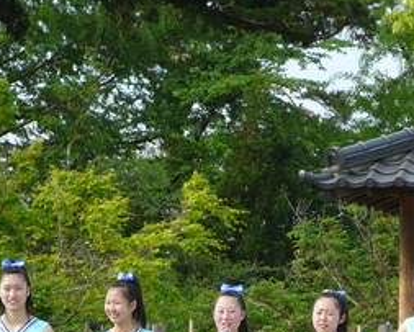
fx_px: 5079
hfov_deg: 4.7
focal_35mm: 414
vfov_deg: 3.7
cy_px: 329
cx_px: 288
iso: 80
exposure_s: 1/320
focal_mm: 25
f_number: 4
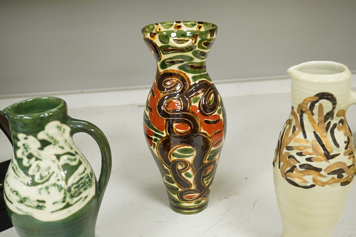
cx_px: 178
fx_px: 445
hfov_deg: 43.6
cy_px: 118
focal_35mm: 45
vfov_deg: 29.9
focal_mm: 30
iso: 2500
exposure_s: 1/160
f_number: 8
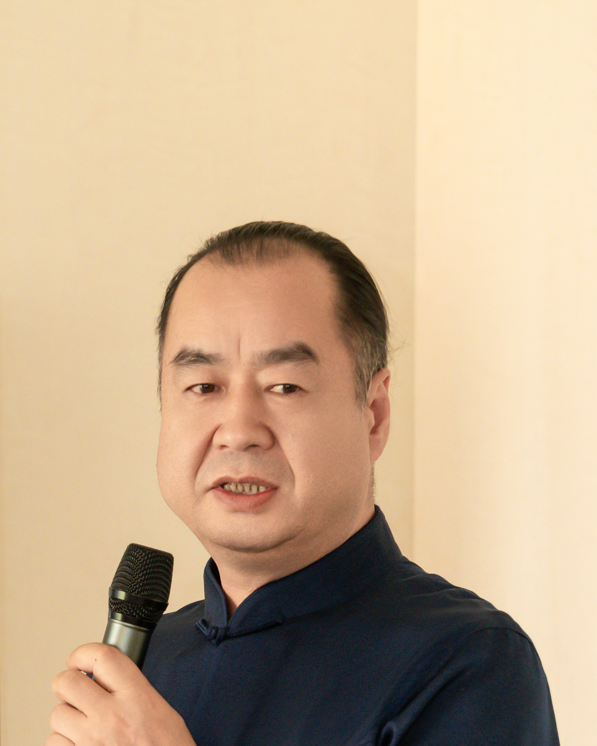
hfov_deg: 5.1
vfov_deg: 6.3
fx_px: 6736
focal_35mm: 305
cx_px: 170
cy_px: 637
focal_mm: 111
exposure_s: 1/100
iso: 800
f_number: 5.6
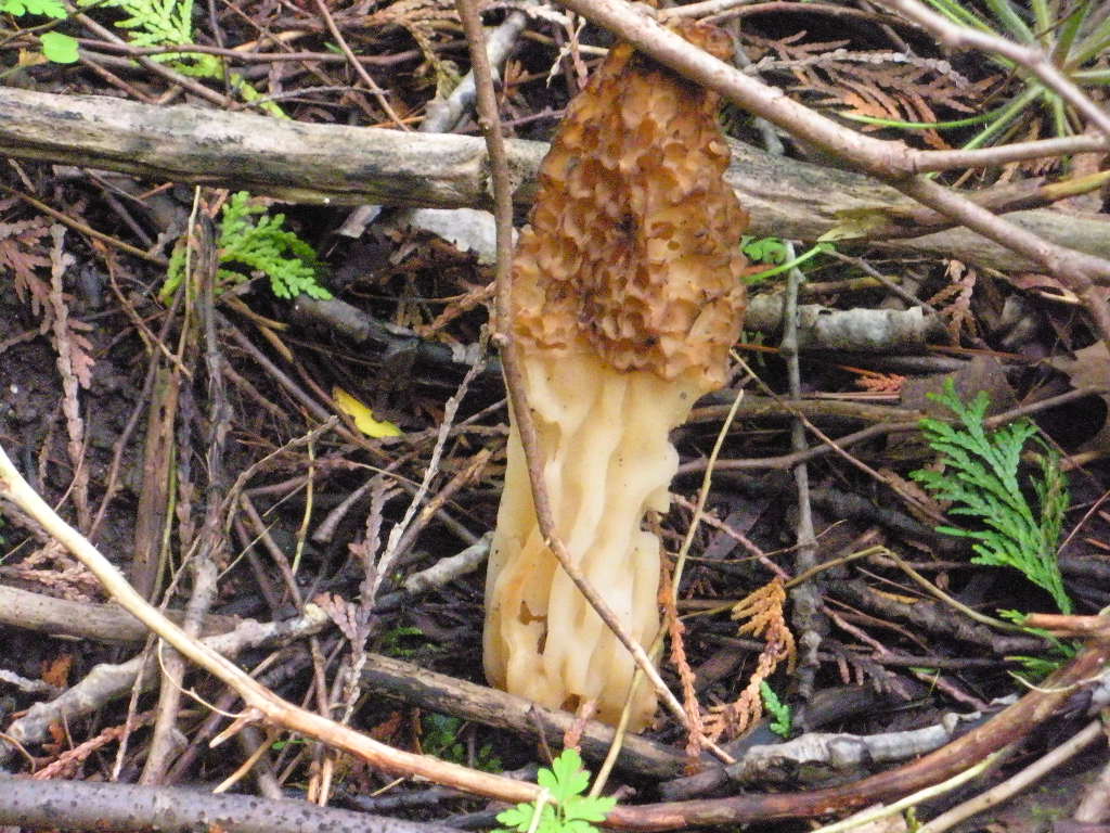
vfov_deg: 14.8
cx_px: 555
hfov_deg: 19.6
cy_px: 416
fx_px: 3207
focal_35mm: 100
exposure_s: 1/78.3
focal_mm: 17.4
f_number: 5
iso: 1600
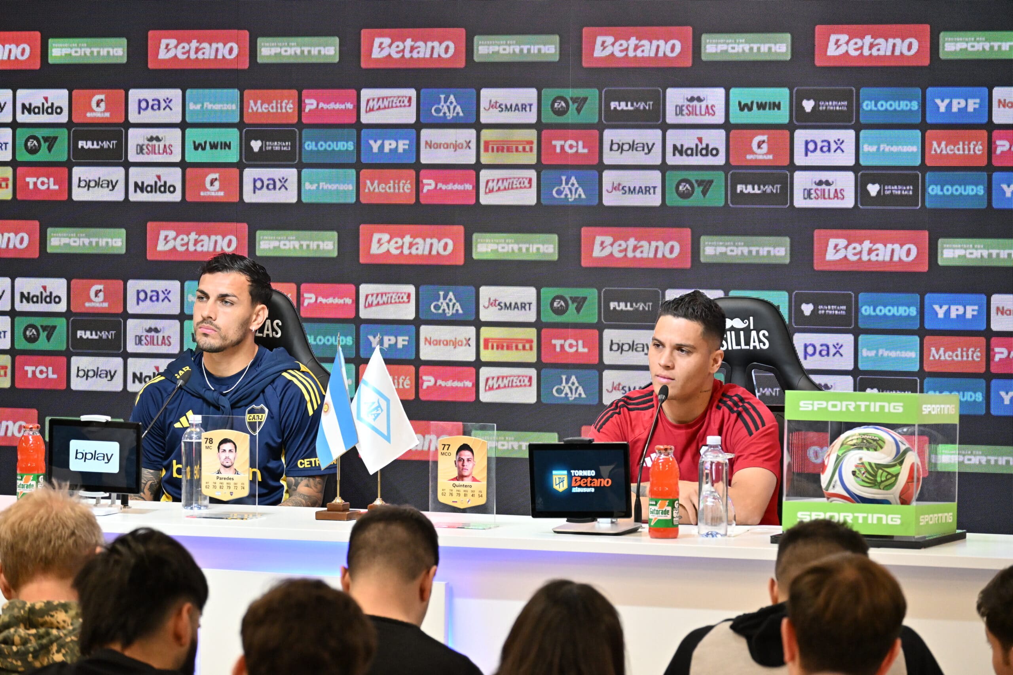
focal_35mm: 147
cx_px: 506
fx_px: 4136
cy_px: 338
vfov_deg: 9.3
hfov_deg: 14.0
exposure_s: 1/200
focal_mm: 98
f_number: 5
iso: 2000
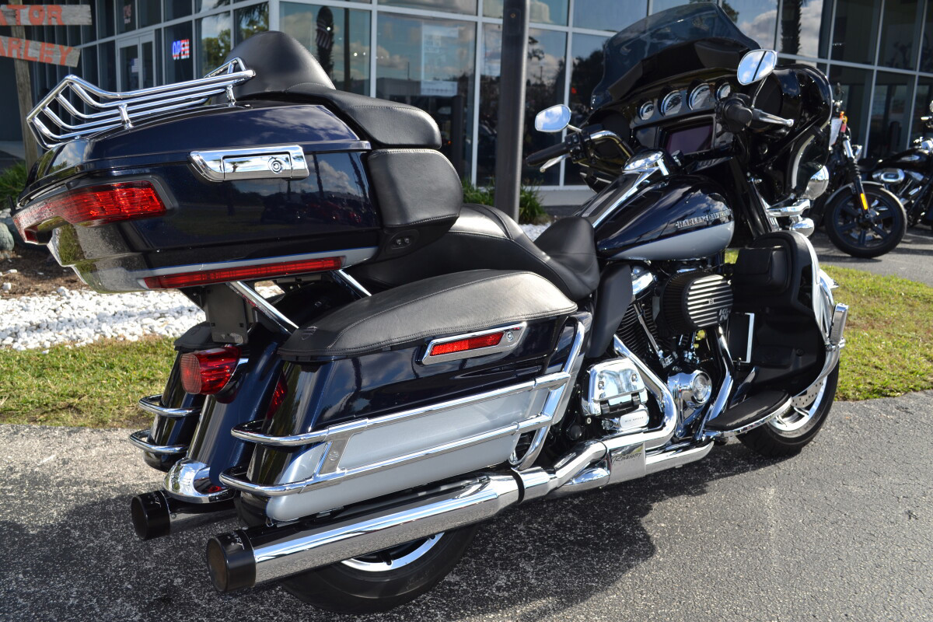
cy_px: 311
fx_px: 855
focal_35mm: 33
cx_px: 466
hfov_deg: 57.2
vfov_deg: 40.0
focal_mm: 22
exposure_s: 1/200
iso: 100
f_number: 6.3
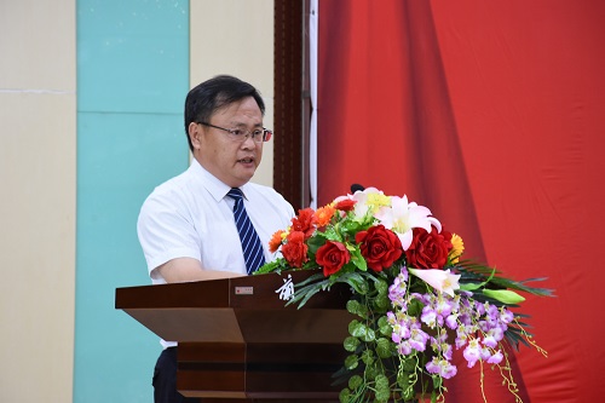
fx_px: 3528
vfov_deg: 6.5
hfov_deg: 9.8
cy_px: 202
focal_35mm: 210
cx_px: 302
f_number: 10
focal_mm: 140
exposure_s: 1/13
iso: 1000
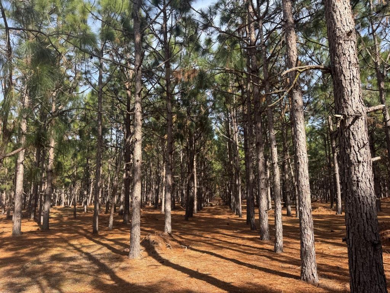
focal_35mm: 24
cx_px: 195
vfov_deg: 56.8
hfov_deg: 71.6
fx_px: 270
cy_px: 146
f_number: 1.78
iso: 80
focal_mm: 6.76
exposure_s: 1/1076
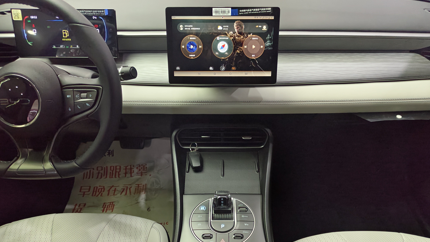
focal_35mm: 27
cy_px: 164
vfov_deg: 42.2
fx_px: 308
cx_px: 215
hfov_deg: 69.9
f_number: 1.88
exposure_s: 1/33.3
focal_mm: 5.56
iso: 107
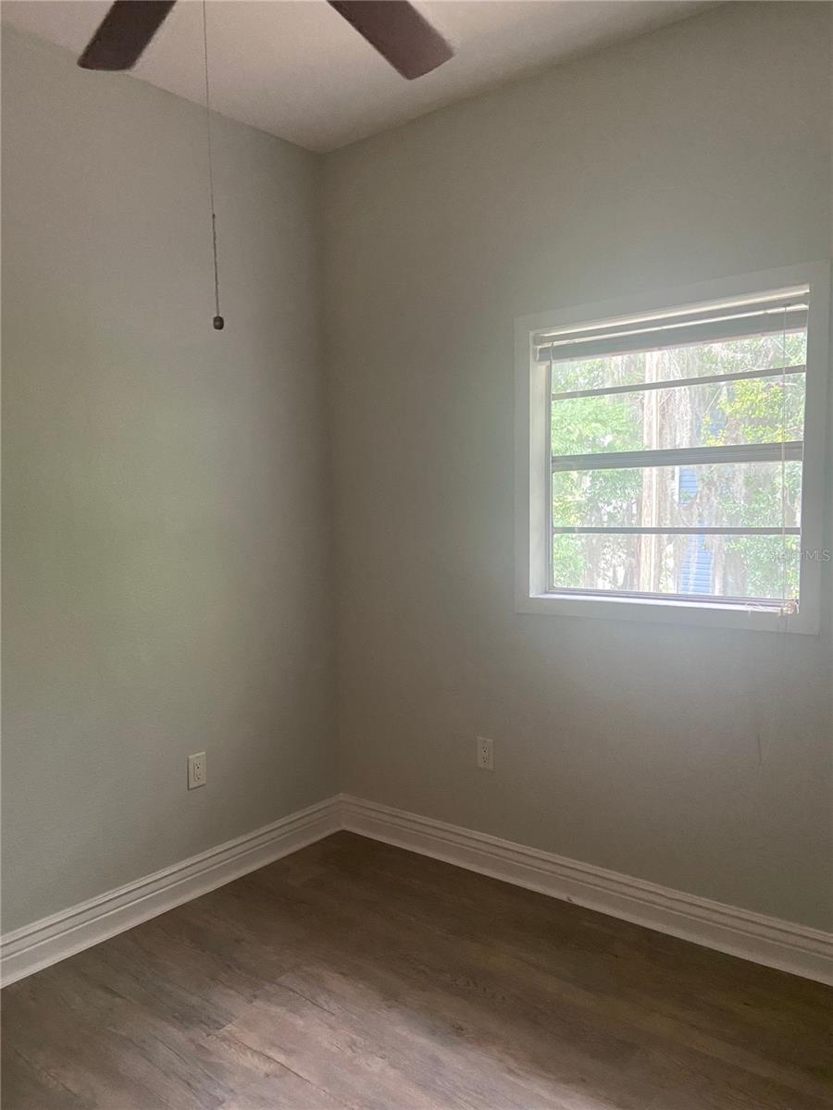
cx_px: 416
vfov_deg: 67.3
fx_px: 834
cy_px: 555
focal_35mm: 26
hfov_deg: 53.1
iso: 500
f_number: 1.8
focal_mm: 4.25
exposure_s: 1/60
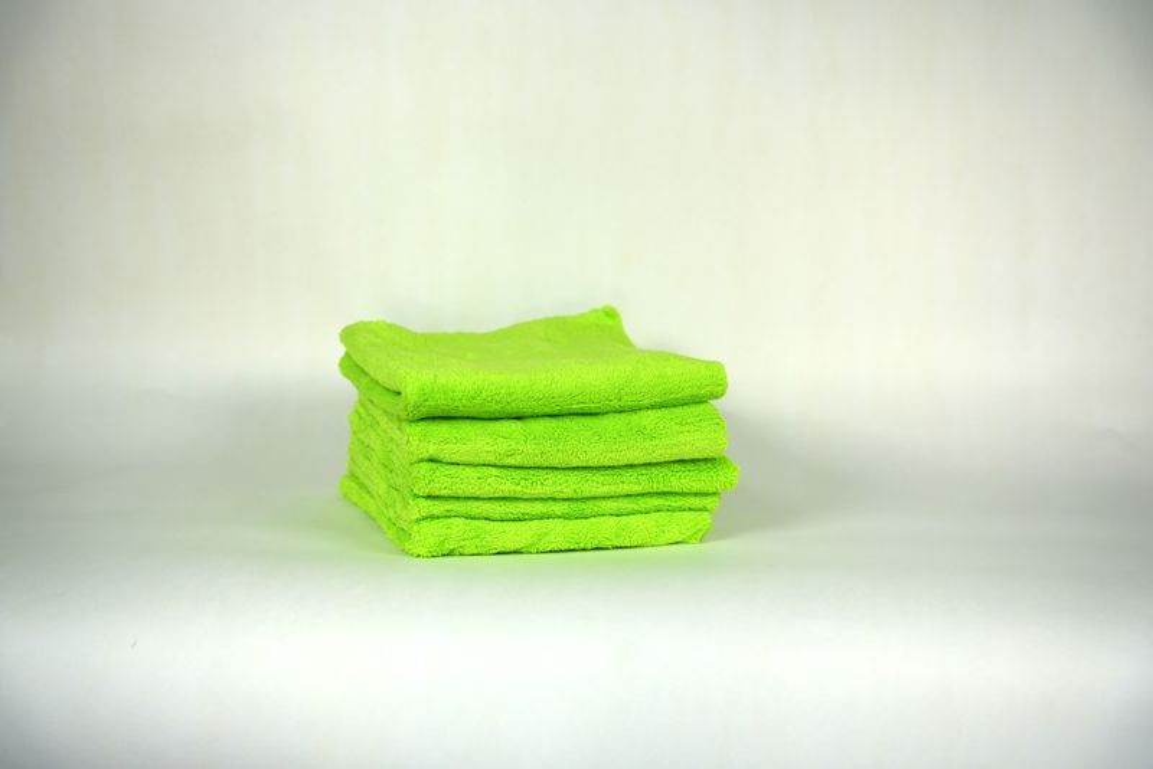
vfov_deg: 24.2
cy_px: 384
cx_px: 576
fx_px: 1797
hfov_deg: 35.6
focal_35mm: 56
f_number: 4
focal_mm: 56.1
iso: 80
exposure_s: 1/160
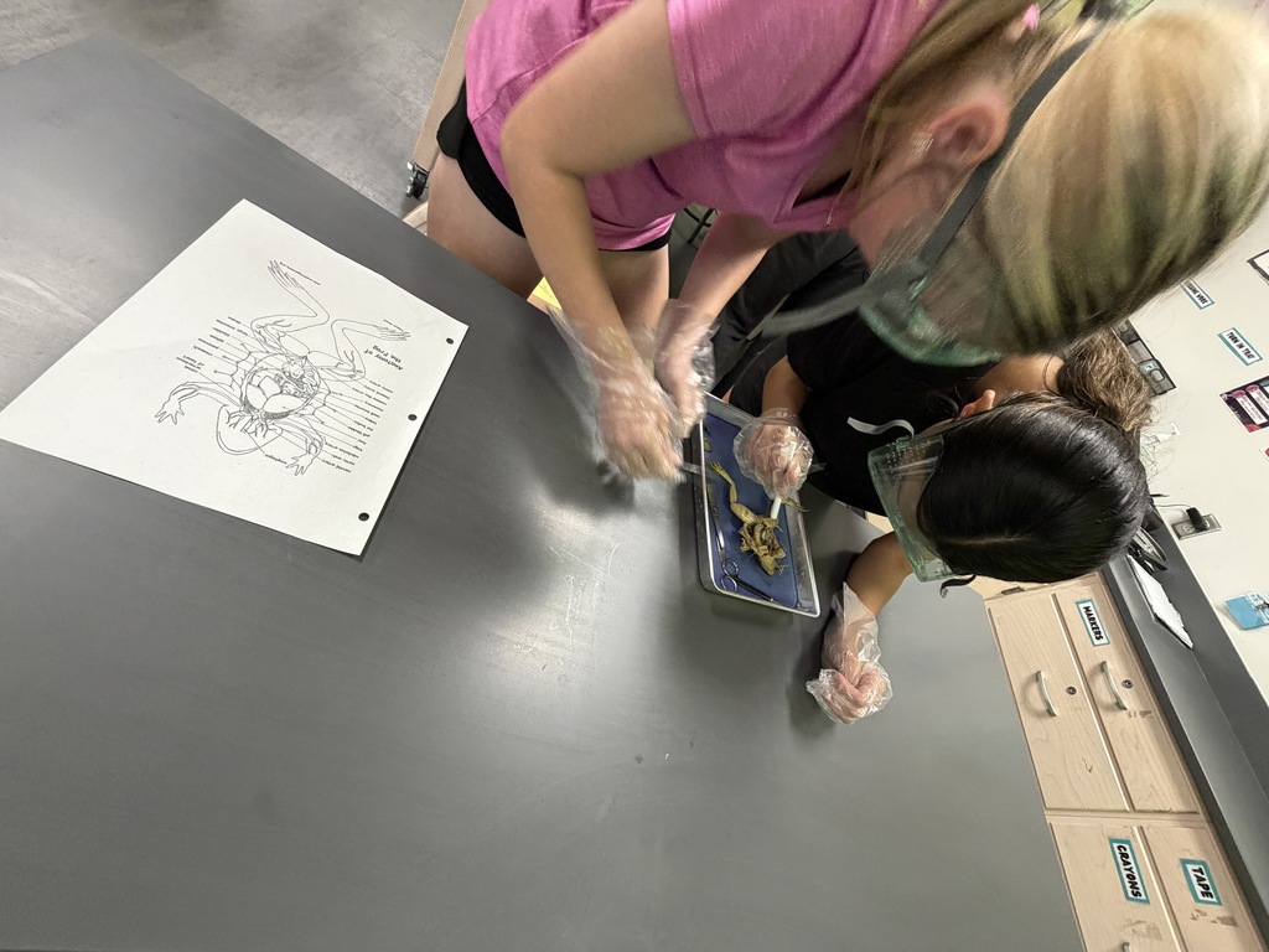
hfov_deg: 102.1
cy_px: 476
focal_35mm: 14
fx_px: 513
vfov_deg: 85.7
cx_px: 634
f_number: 2.2
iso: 320
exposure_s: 1/60
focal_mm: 2.22
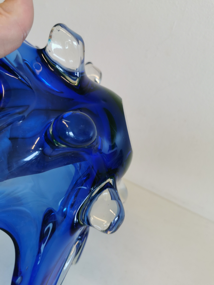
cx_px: 107
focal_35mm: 27
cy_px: 142
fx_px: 223
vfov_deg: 65.3
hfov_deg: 51.4
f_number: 1.6
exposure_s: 1/116
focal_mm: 5.56
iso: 50
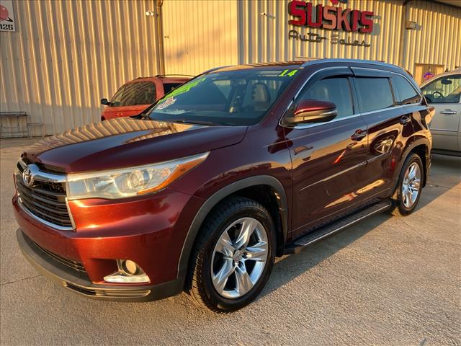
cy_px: 173
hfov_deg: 63.4
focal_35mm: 28
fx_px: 373
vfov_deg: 49.7
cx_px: 230
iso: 25
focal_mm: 3.99
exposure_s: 1/140
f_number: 1.8
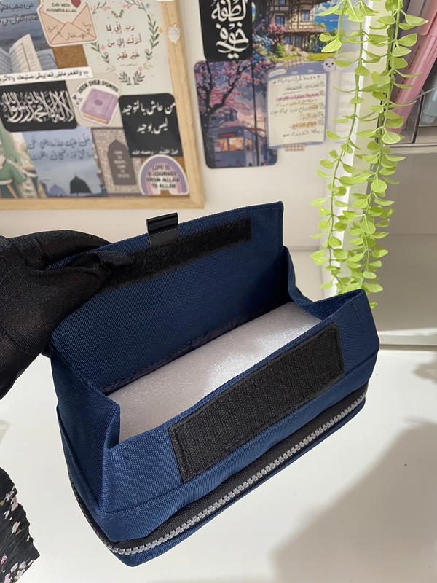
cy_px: 292
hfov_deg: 53.1
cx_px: 218
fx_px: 438
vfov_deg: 67.3
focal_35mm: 26
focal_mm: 4.2
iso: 250
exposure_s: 1/60
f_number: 1.6
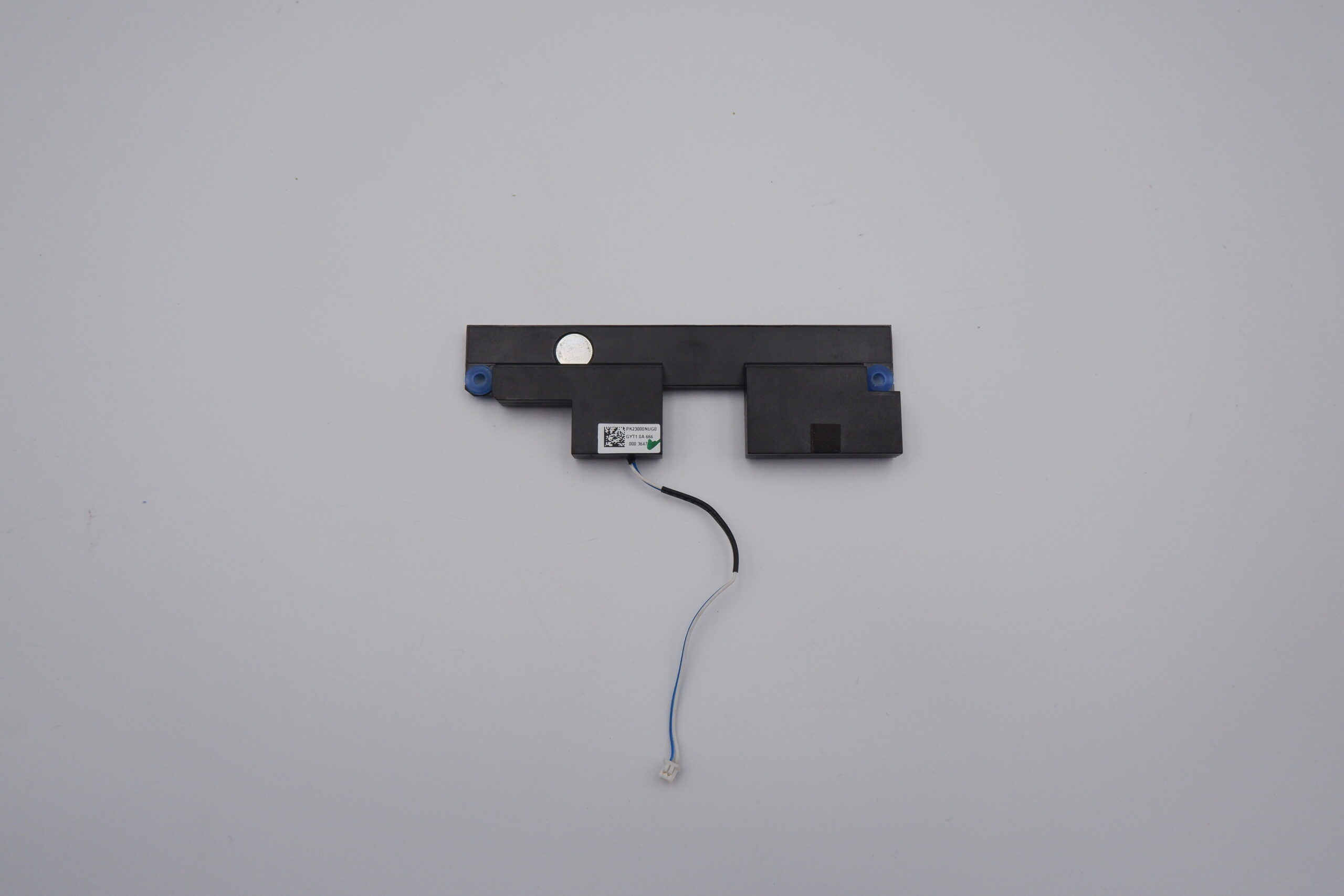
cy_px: 448
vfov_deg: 55.1
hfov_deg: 76.1
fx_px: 859
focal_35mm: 23
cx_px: 672
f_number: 9
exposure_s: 1/450
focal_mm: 15
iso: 1250
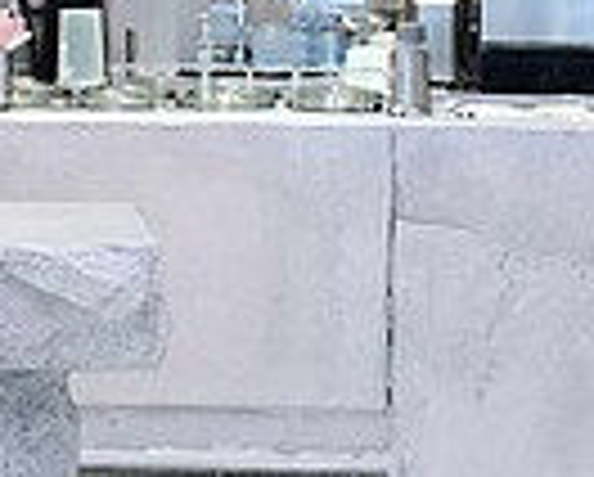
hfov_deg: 12.6
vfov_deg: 10.0
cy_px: -112
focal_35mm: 153
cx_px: 387
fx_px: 2688
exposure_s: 1/8
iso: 200
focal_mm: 17.9
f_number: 9
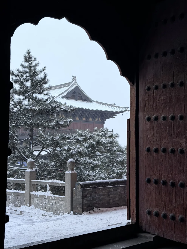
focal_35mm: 52
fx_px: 374
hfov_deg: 28.0
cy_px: 129
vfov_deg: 36.8
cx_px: 93
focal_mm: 6.76
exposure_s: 1/60
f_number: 1.78
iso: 160
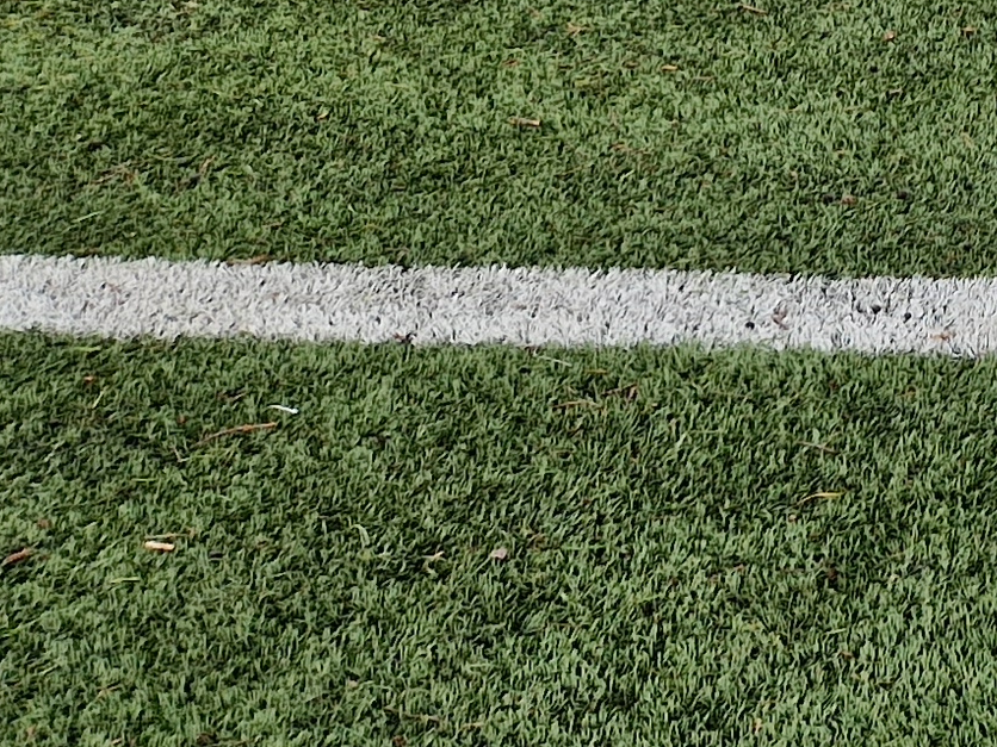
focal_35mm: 110
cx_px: 2046
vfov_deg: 12.3
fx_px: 3168
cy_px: -611
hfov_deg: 14.5
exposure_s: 1/407
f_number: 1.8
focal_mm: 5.4
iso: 50
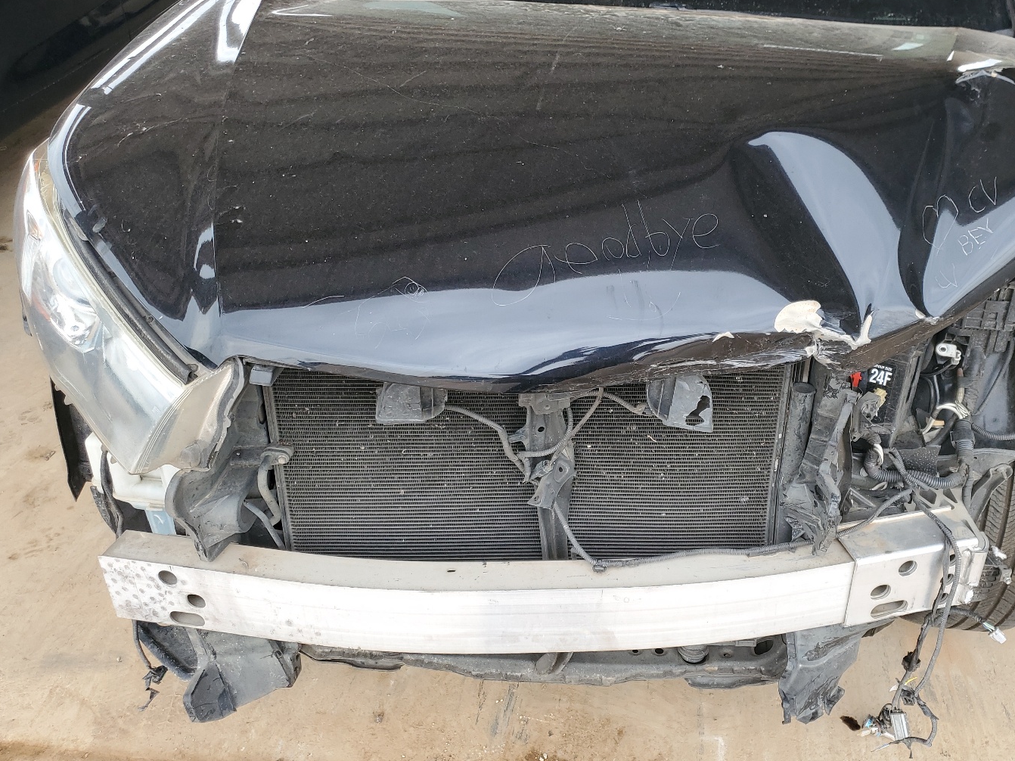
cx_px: 603
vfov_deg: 45.4
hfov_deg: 58.0
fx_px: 909
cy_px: 368
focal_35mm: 31
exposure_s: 1/333
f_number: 1.5
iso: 50
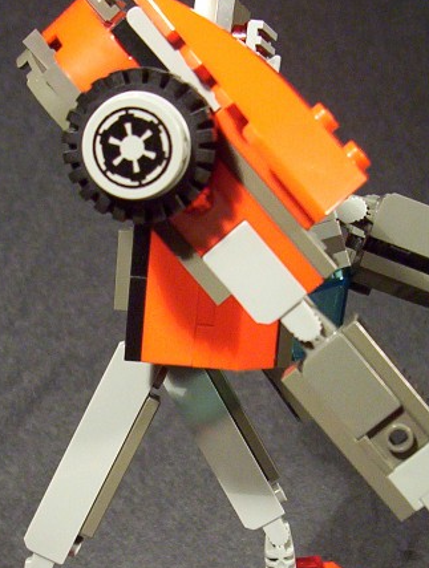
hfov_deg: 18.1
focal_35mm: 82
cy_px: 423
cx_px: 181
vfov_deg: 23.6
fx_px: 1350
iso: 200
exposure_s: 1/24.5
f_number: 2.73
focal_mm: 5.77
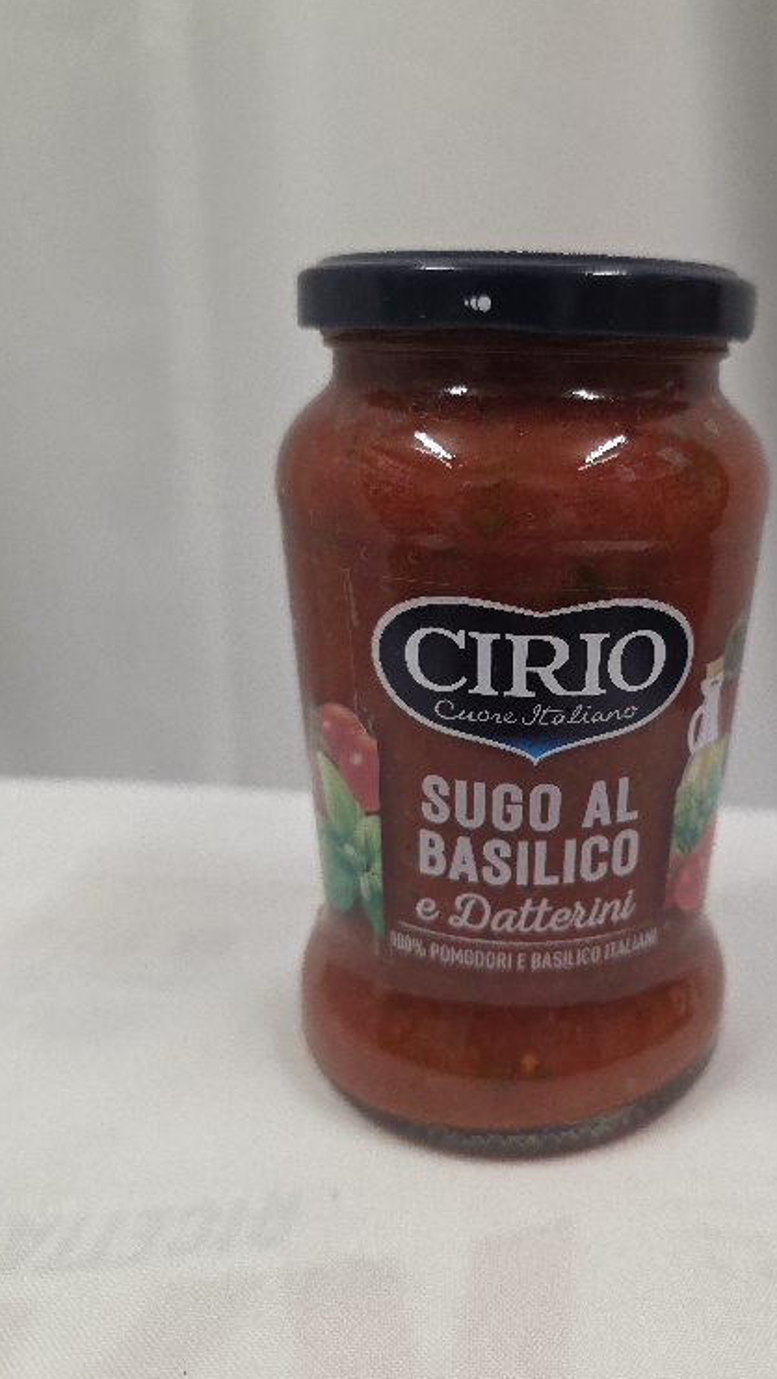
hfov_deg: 42.2
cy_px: 675
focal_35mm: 27
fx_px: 988
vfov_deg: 69.8
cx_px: 539
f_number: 1.7
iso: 400
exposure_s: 1/101
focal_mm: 6.3
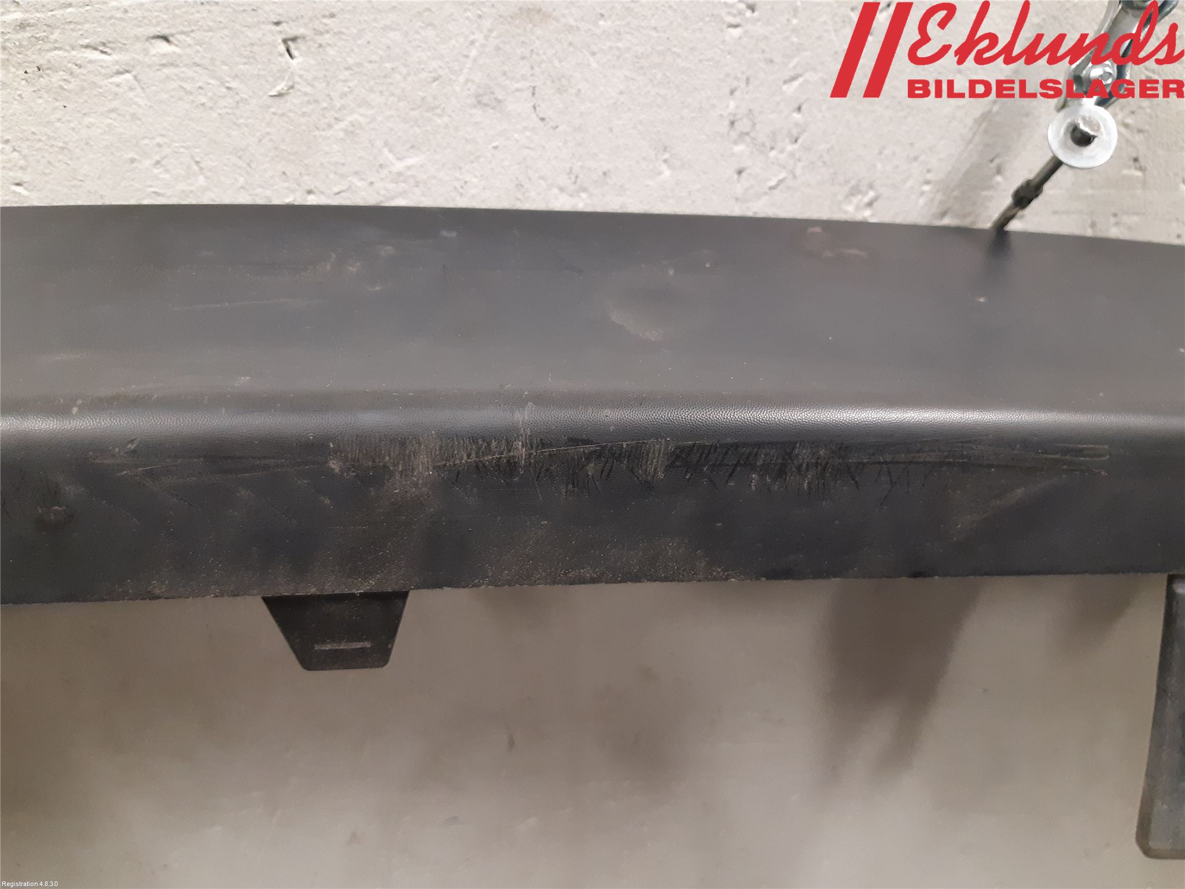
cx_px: 592
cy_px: 444
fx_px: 890
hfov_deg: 67.3
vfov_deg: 53.1
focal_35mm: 26
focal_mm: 3.93
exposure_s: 1/50
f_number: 1.7
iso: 320
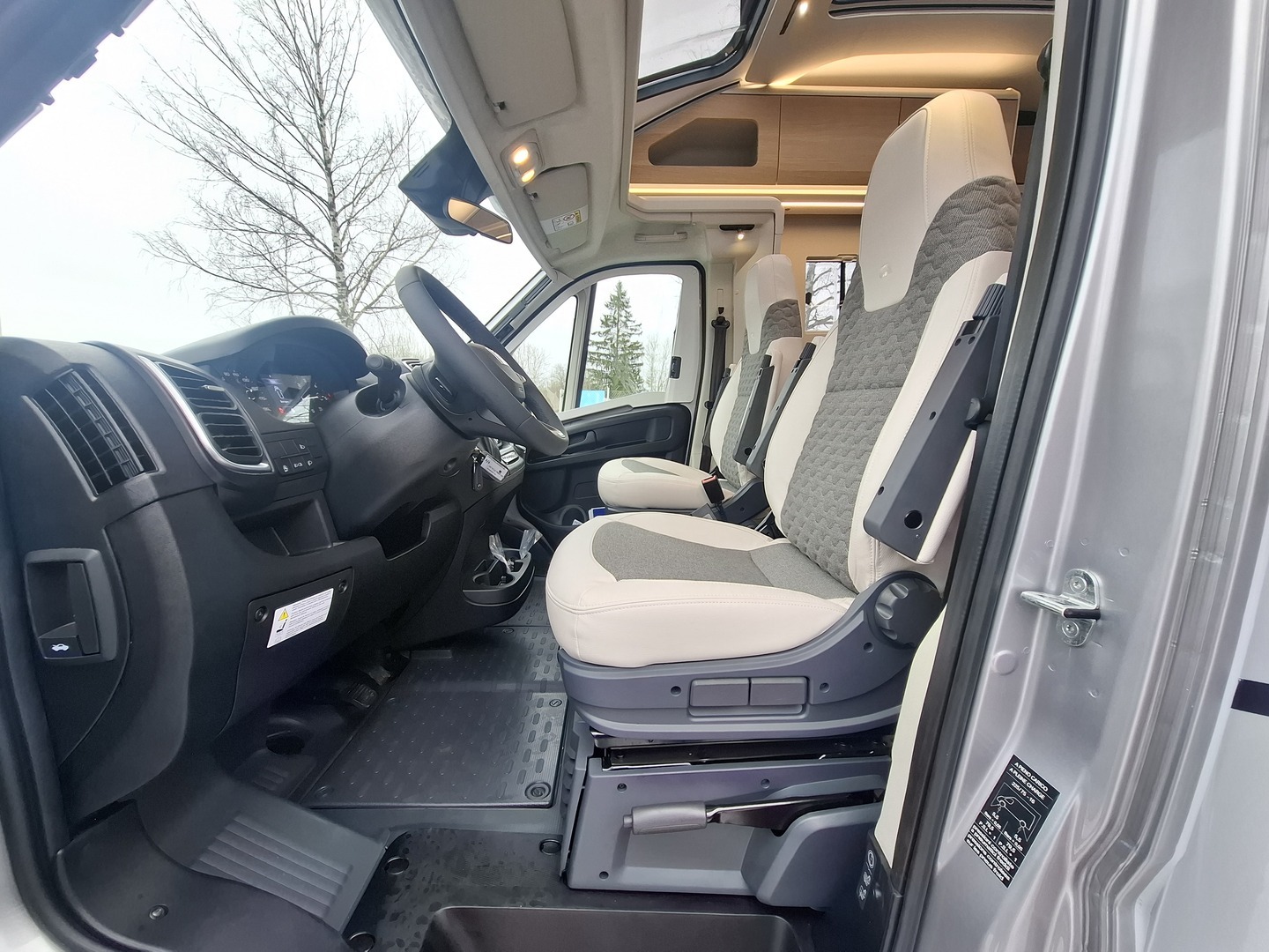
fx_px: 477
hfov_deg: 106.2
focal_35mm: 13
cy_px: 476
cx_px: 634
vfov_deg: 89.9
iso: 40
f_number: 2.2
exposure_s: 1/50
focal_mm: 1.74
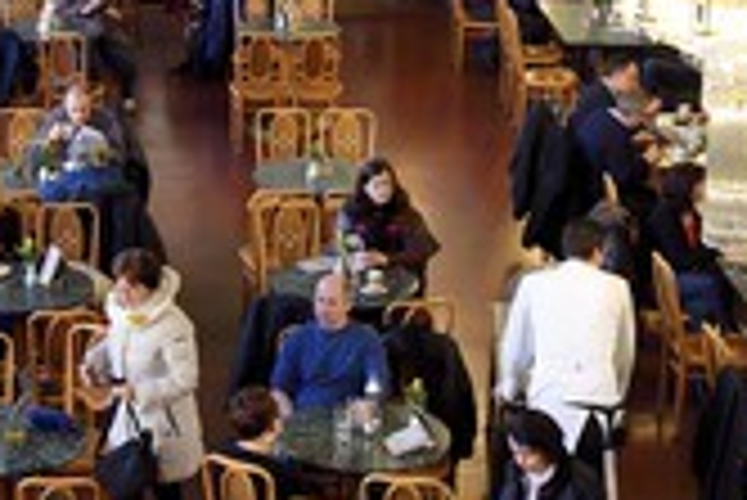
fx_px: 2368
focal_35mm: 114
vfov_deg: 12.0
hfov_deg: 17.8
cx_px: 166
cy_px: 117
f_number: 8
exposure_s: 1/60
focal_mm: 45
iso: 1600
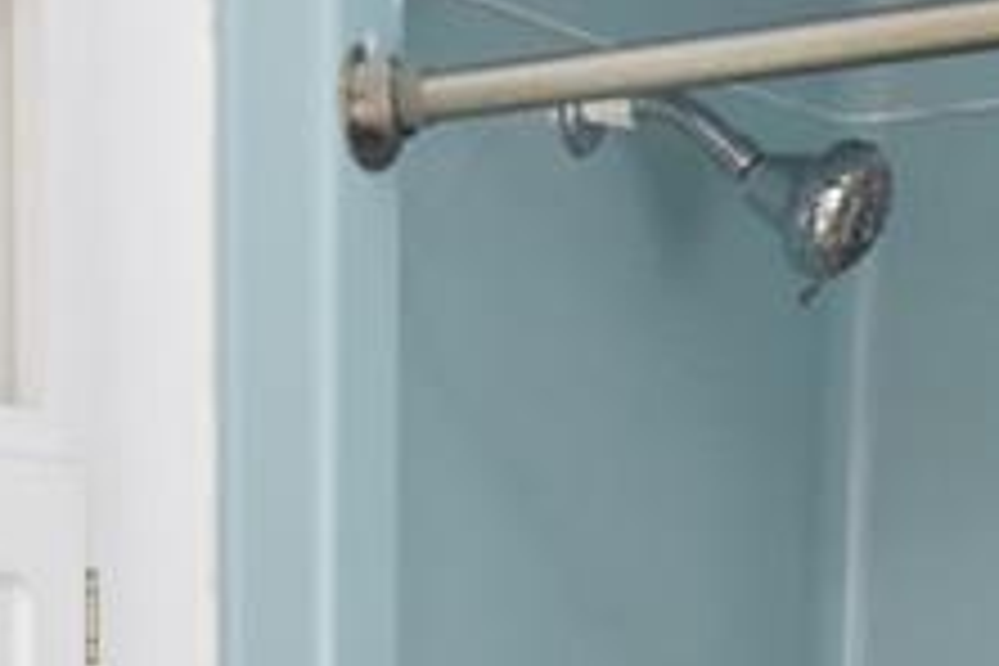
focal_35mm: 108
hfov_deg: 18.4
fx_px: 2997
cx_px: -22
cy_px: 1346
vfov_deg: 11.4
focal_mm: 10
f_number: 3.5
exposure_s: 1/90
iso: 800
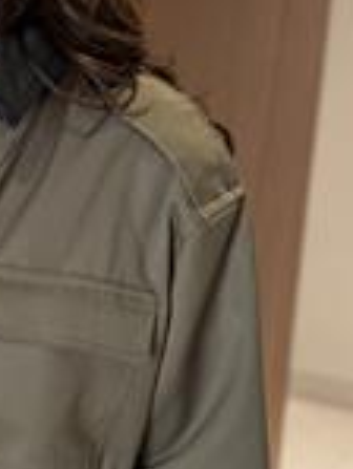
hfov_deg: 16.7
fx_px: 1168
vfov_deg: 22.6
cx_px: -22
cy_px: 326
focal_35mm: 86
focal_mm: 6.76
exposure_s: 1/50
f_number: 1.78
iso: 320
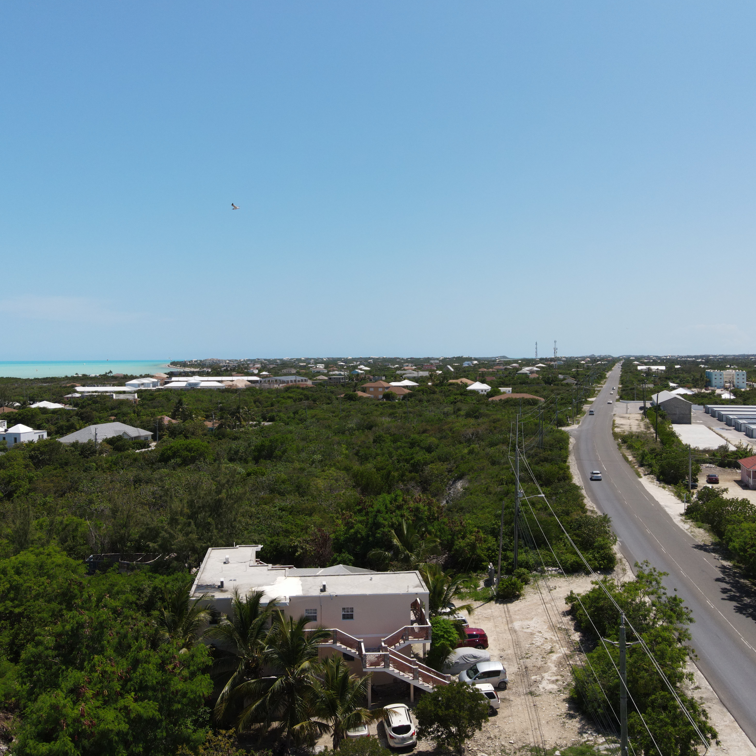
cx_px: 374
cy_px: 376
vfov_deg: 55.6
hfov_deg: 55.6
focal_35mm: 29
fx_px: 717
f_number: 2.8
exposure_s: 1/1000
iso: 100
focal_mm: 4.5
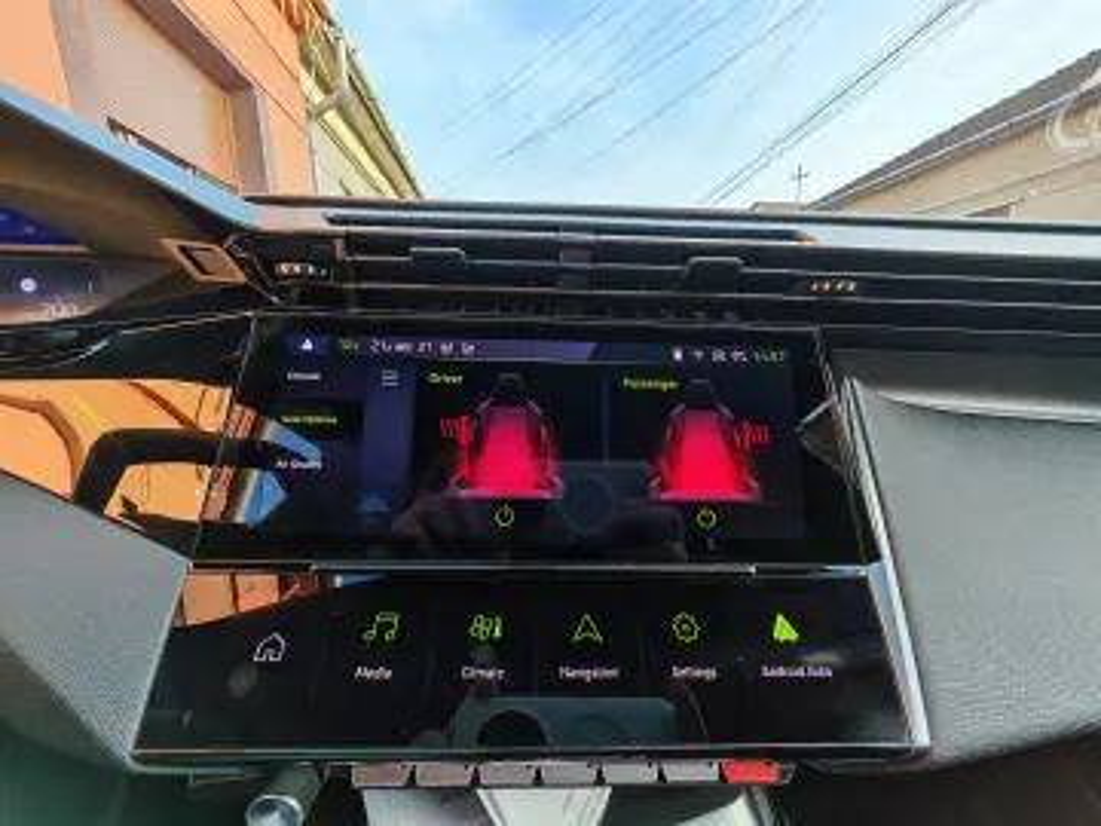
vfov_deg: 94.5
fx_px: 382
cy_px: 413
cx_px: 550
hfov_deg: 110.5
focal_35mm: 12
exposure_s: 1/50
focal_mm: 1.82
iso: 50
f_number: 2
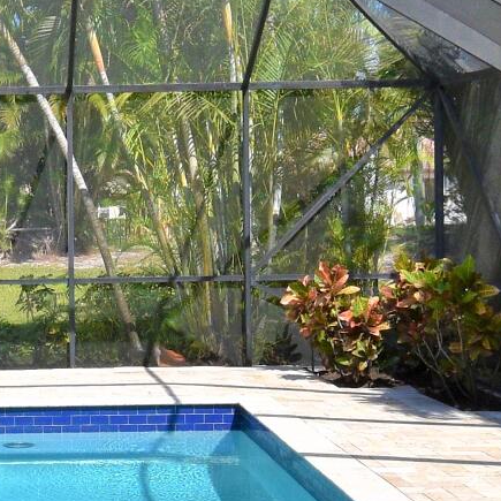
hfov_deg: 18.9
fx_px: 1441
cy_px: 166
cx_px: -59
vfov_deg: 19.7
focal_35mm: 88
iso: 400
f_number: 11
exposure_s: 1/400
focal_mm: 10
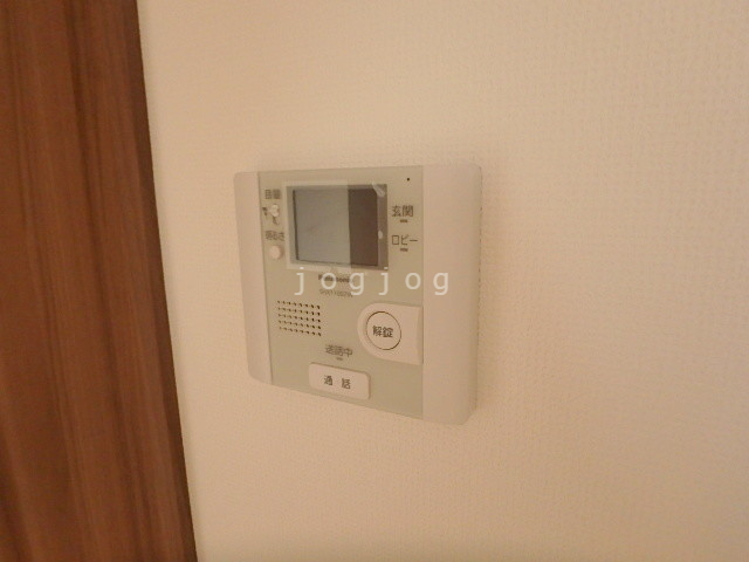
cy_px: 281
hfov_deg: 79.0
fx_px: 454
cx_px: 374
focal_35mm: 21
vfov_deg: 63.4
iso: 400
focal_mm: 3.7
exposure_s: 1/30
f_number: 3.5
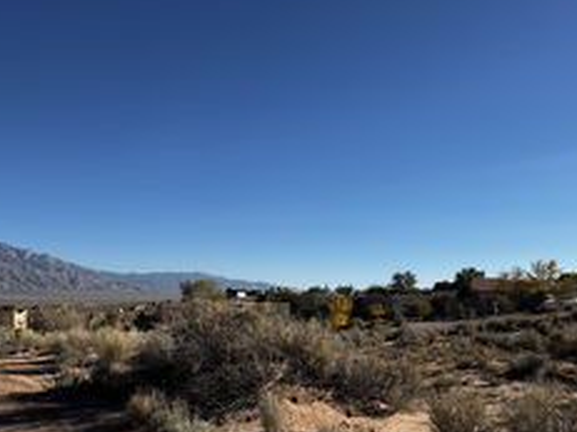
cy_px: 280
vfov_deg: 44.9
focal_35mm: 31
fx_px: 516
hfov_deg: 57.7
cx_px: 360
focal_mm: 2.22
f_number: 2.2
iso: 50
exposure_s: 1/2083
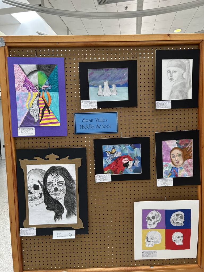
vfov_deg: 67.3
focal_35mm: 26
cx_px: 102
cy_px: 136
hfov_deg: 53.1
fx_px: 204
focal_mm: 5.7
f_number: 1.5
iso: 32
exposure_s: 1/150
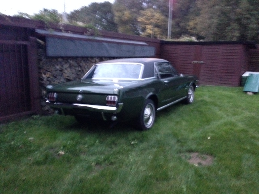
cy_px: 97
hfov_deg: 55.4
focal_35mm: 33
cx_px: 130
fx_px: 247
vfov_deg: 42.9
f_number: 2.4
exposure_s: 1/15
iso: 640
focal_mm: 4.12
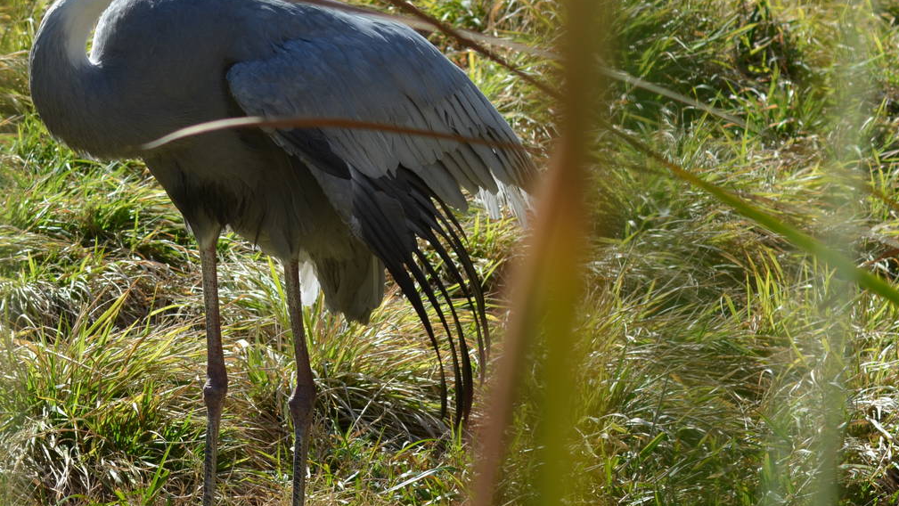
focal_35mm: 174
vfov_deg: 7.0
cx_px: 227
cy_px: 203
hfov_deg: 12.3
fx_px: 4149
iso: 200
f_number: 6.3
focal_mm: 70
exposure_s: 1/640
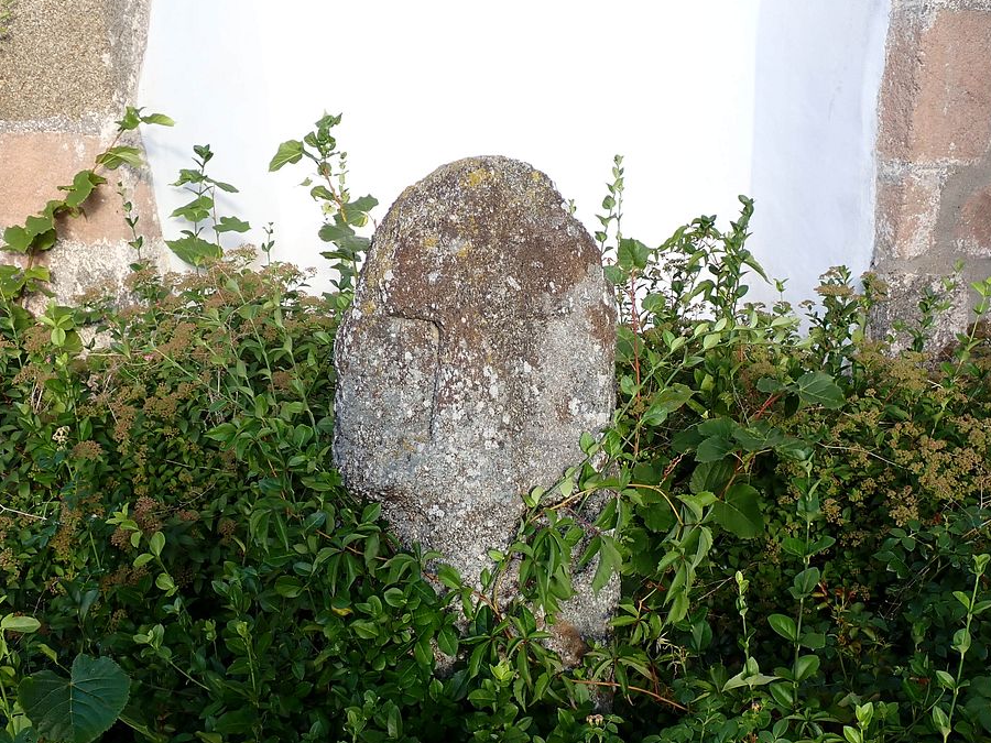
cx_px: 496
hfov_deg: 46.8
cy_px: 405
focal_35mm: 40
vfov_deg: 35.9
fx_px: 1145
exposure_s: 1/125
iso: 100
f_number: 3.5
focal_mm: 6.37
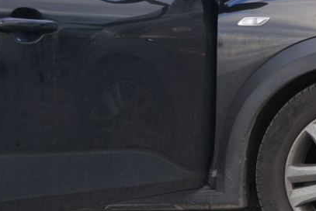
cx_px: 592
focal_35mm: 147
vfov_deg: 9.3
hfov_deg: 12.6
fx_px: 1291
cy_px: -14
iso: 100
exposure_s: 1/60
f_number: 5.6
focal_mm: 37
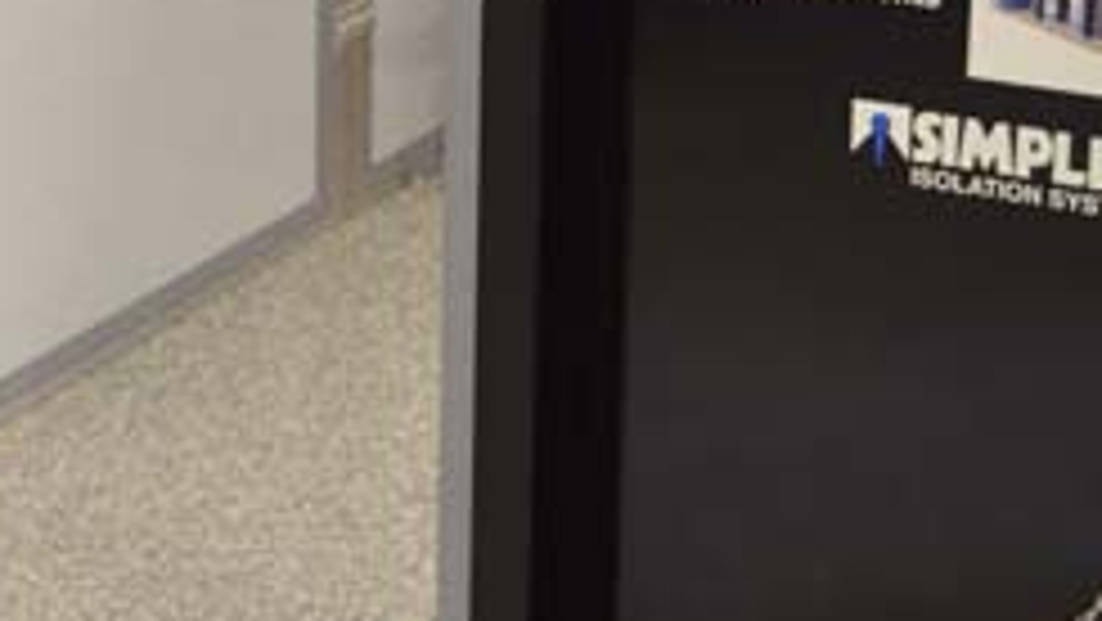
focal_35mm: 116
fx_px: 3391
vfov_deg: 10.3
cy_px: -133
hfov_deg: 18.0
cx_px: -4
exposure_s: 1/60
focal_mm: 24
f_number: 4
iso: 1000
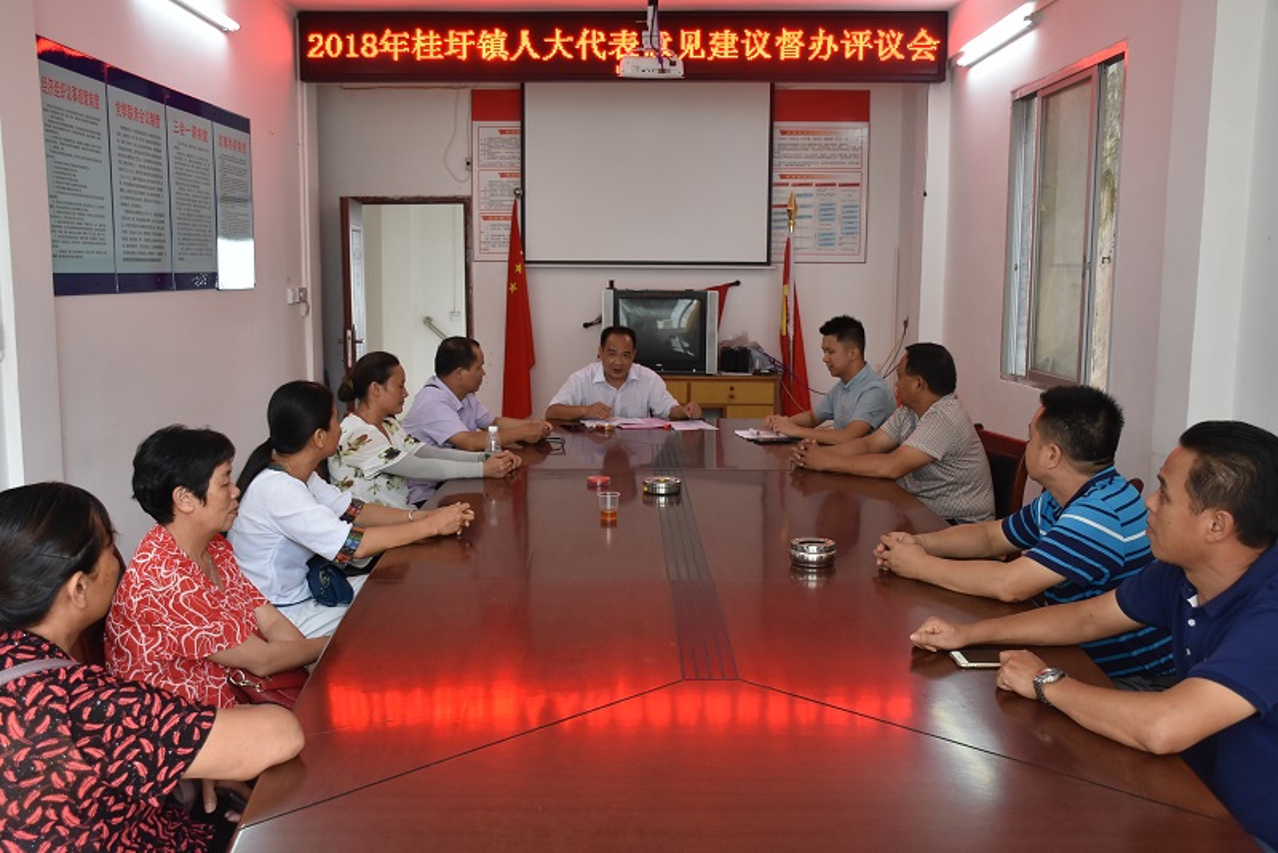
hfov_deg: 55.1
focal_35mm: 34
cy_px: 426
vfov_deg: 38.4
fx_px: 1225
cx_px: 639
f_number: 5
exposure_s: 1/100
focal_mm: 23
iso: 800
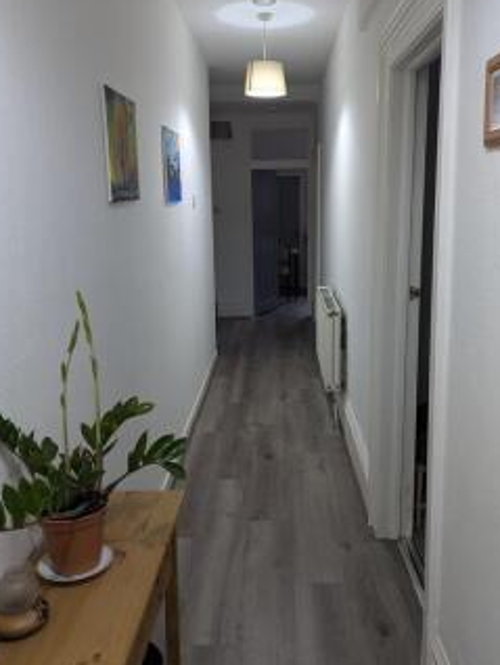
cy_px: 327
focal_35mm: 33
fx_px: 635
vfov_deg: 55.3
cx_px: 286
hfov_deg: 42.9
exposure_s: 1/30.3
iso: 47
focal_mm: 6.81
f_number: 1.85
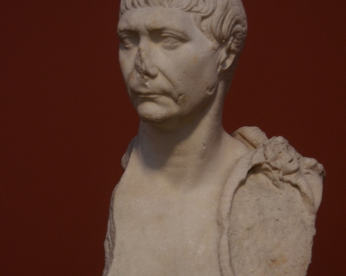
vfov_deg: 15.7
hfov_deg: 19.6
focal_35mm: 98
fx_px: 1003
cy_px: 177
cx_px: 173
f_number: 4.5
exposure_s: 1/15
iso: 1000
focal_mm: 46
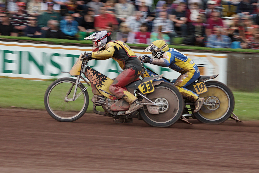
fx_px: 1511
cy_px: 86
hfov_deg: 9.8
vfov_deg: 6.5
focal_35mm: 210
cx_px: 130
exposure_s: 1/400
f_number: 9
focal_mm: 140
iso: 200
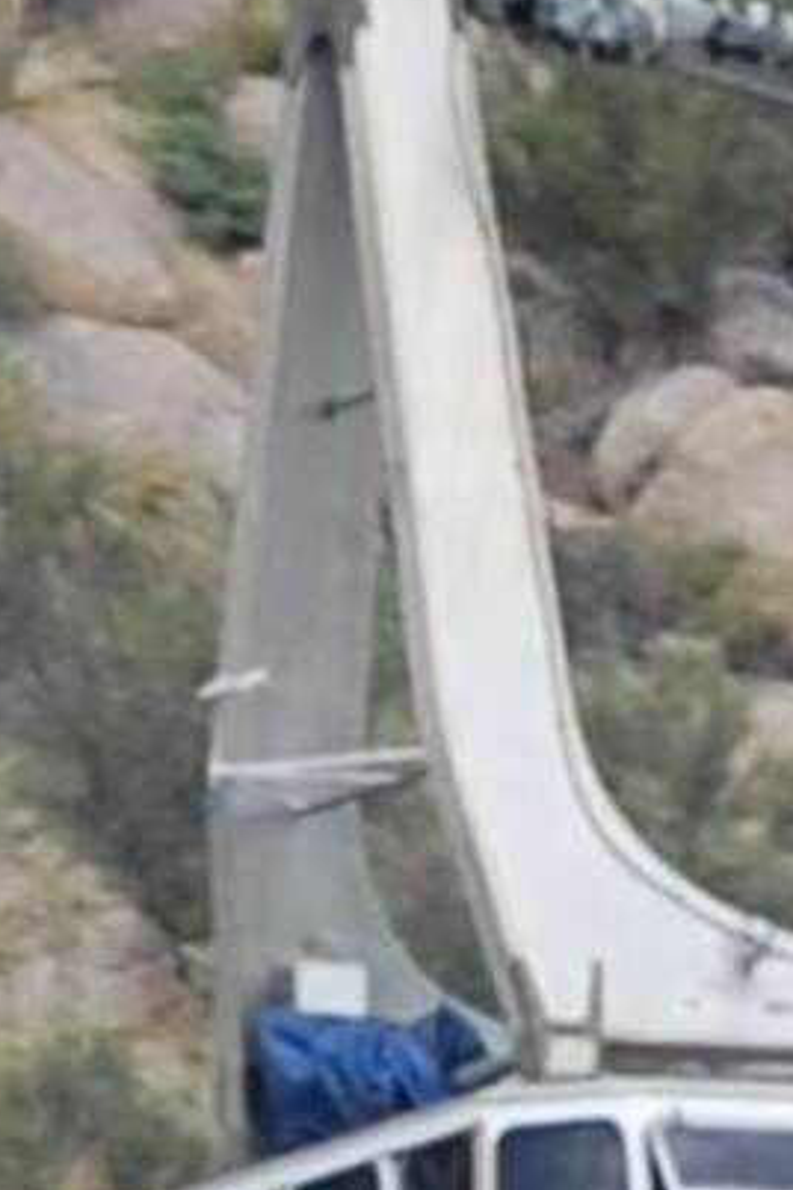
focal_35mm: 597
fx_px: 19724
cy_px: 947
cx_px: 741
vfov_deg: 3.5
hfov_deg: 2.3
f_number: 11
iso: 200
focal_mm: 200
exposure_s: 1/100
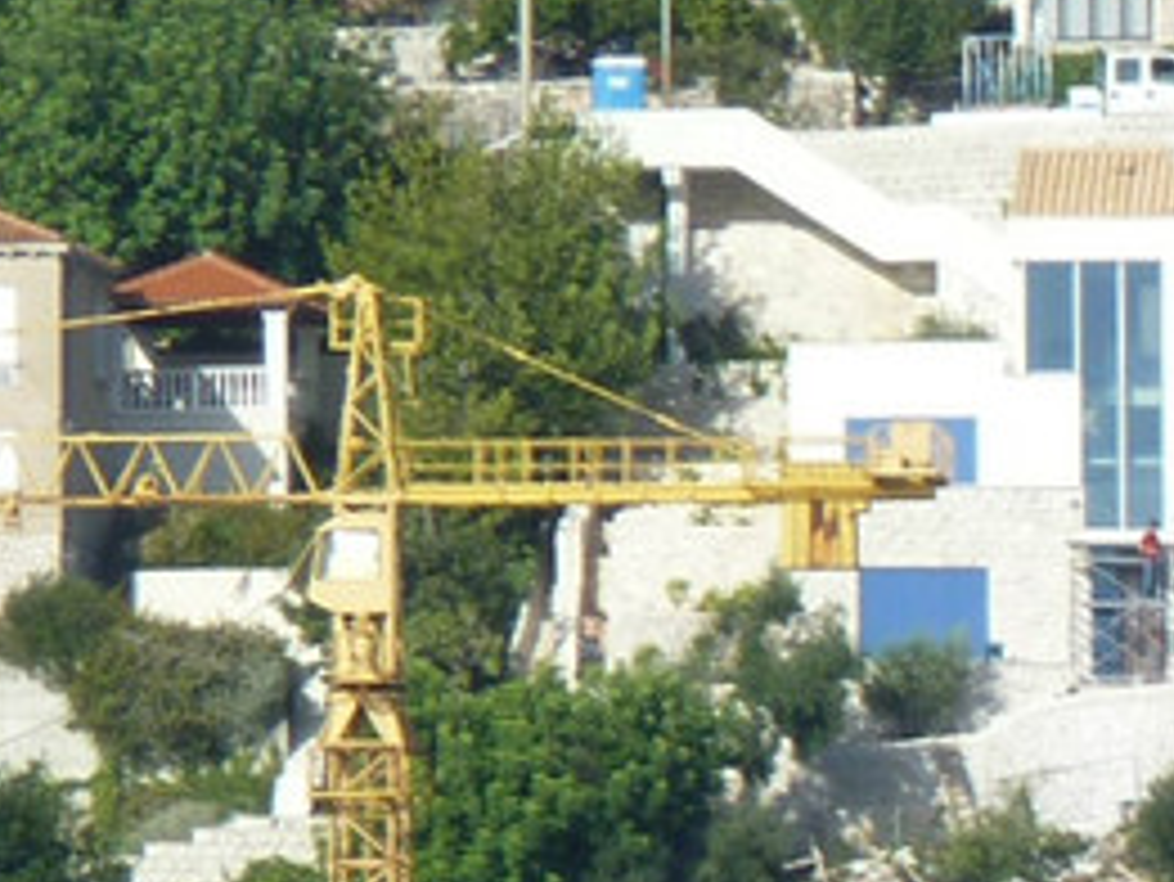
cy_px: 1984
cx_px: 2195
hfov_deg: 1.5
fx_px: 44754
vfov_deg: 1.1
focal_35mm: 1319
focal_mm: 47.8
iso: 80
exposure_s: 1/400
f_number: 5.6
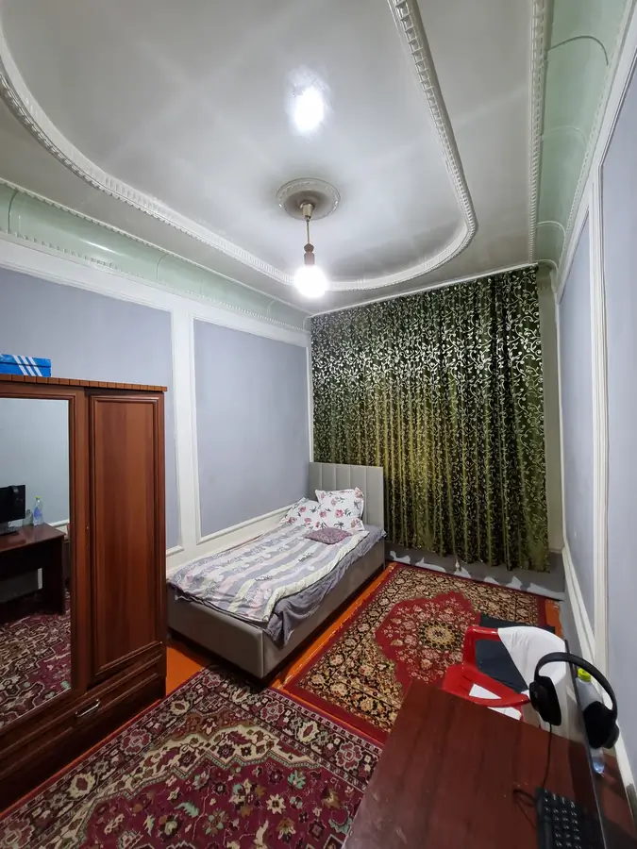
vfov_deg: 106.2
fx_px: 319
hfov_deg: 89.9
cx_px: 318
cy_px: 424
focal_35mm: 13
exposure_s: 1/33
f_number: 2.2
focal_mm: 1.74
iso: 320
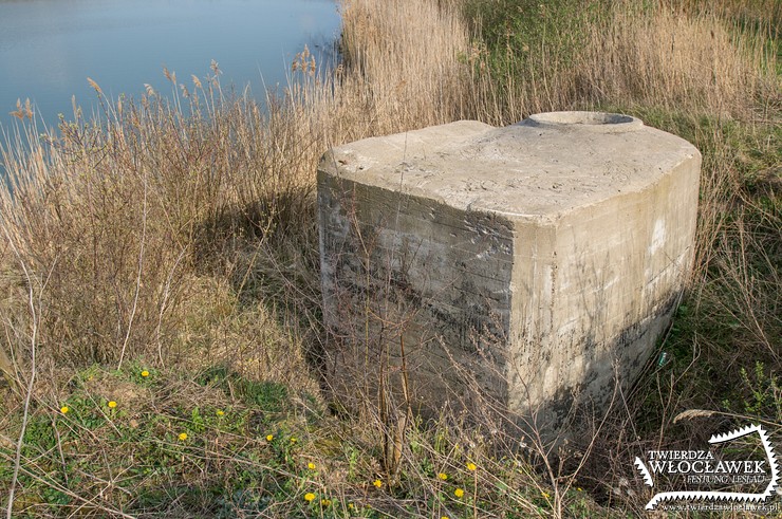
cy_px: 260
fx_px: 651
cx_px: 391
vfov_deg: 43.5
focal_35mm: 30
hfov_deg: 62.0
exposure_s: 1/200
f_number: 8
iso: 100
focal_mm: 20
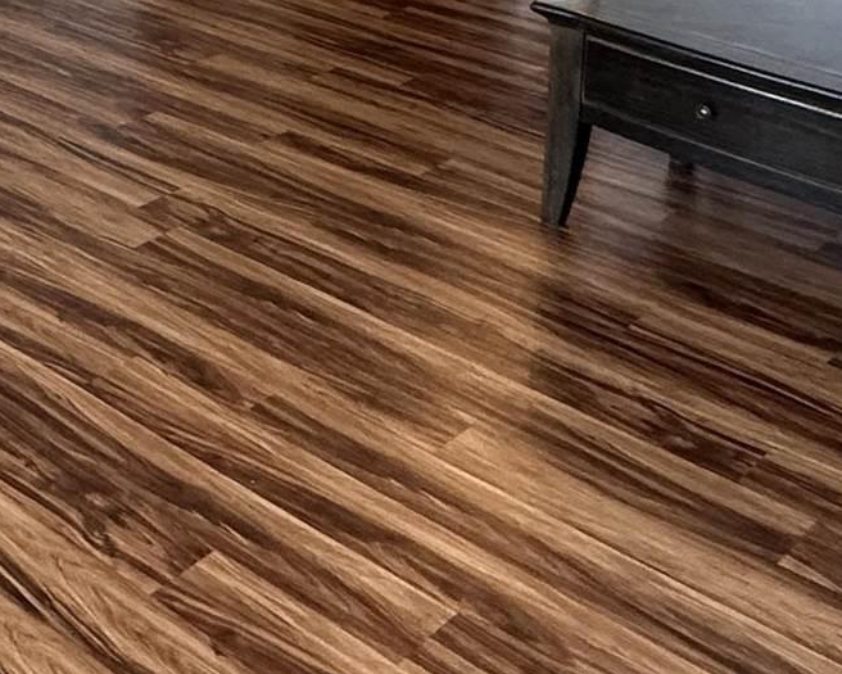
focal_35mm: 64
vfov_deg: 20.3
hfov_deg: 26.5
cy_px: -350
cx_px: -150
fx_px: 1595
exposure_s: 1/120
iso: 200
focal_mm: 2.22
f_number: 2.2
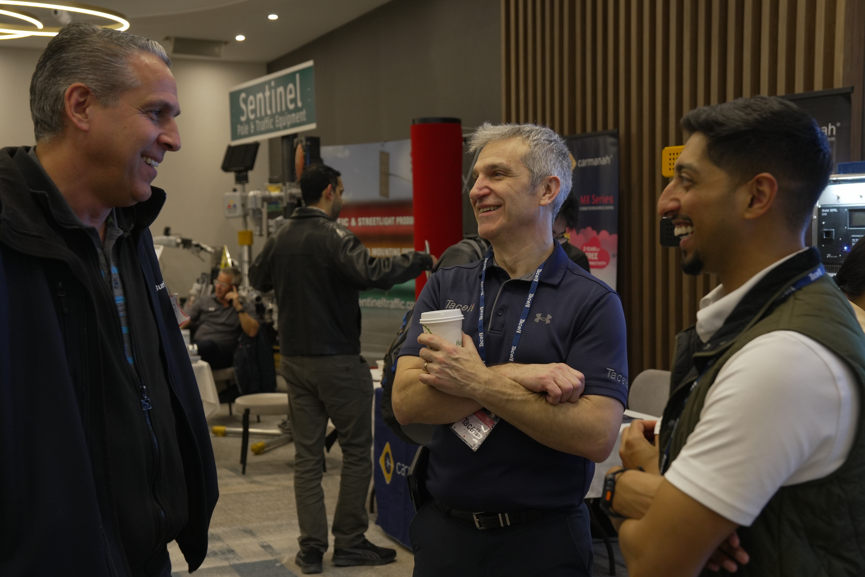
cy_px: 288
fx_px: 1153
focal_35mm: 48
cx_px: 432
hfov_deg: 41.1
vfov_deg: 28.1
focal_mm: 32
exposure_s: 1/100
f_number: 3.5
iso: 800
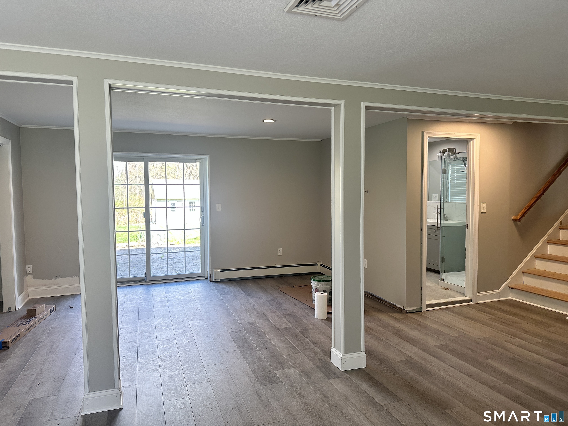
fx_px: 394
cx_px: 284
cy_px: 213
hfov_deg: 71.6
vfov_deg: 56.8
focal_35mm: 24
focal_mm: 6.86
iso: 160
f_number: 1.78
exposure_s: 1/120
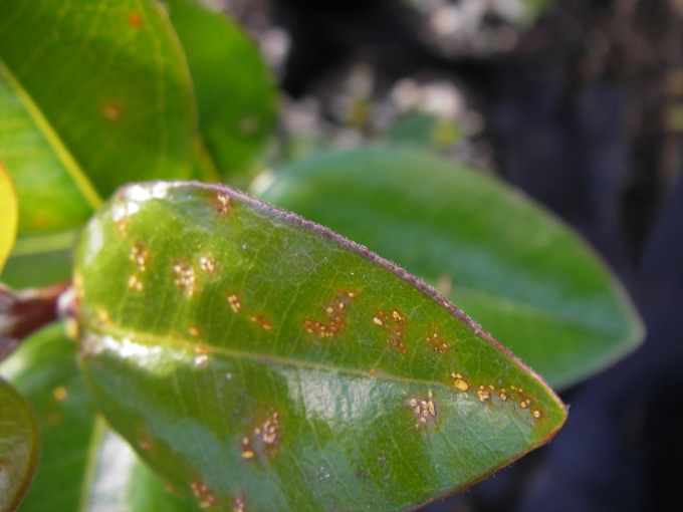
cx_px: 342
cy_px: 256
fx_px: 750
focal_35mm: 38
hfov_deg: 49.0
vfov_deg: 37.7
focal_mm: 6.3
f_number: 3.3
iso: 50
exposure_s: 1/30
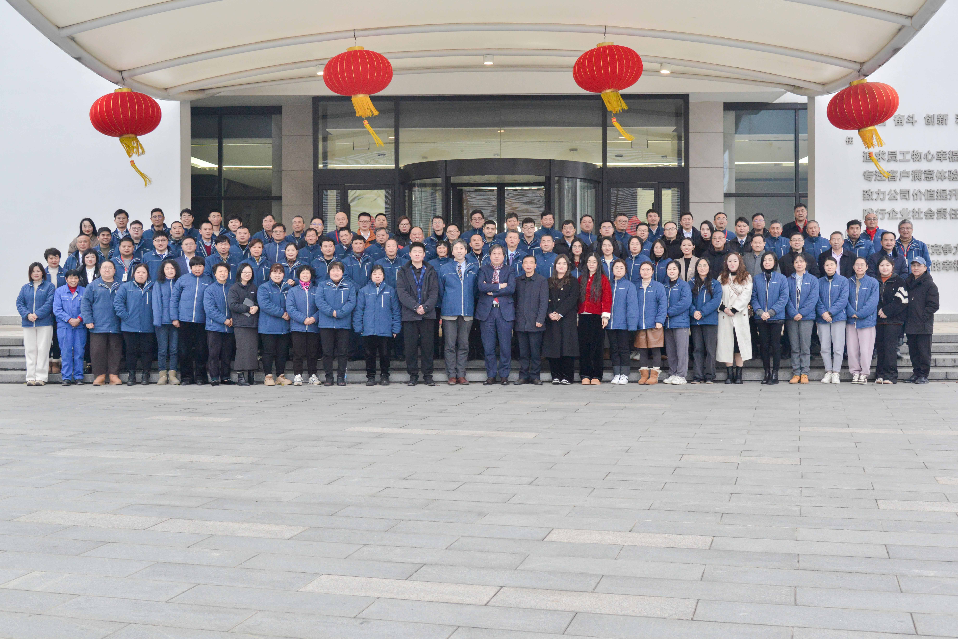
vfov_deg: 35.1
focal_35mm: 38
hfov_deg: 50.7
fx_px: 1011
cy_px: 320
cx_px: 479
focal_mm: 38
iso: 1800
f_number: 6.3
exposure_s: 1/100
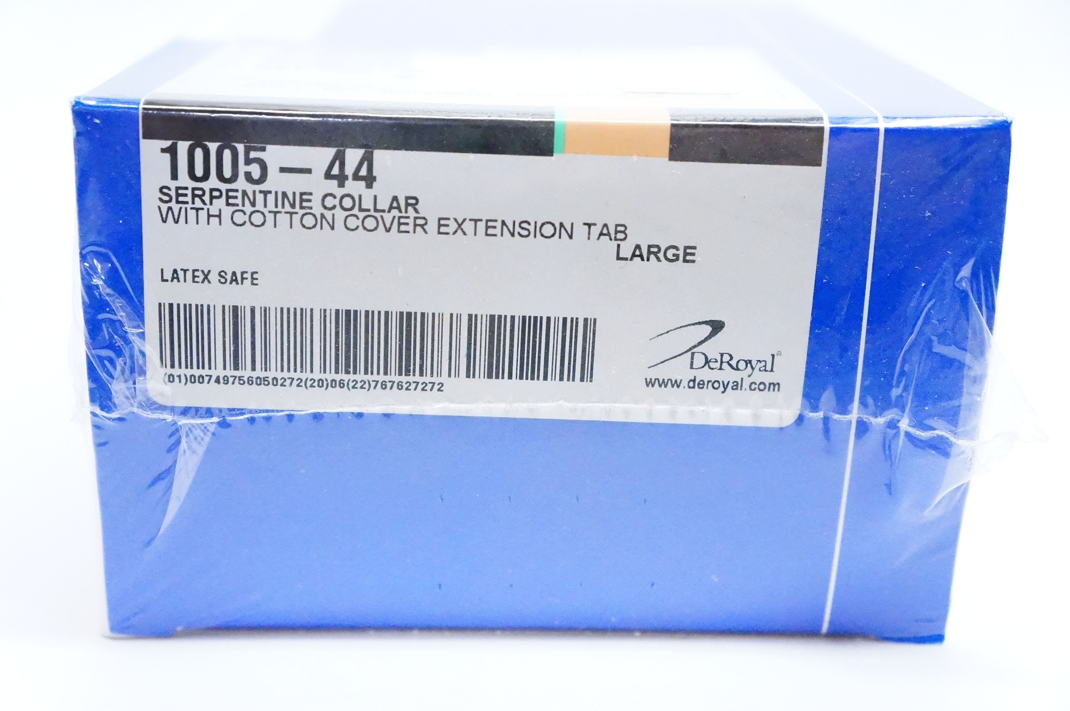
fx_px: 1381
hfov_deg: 42.4
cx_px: 535
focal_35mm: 46
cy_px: 356
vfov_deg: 28.9
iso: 12800
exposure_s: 1/800
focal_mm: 31
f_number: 4
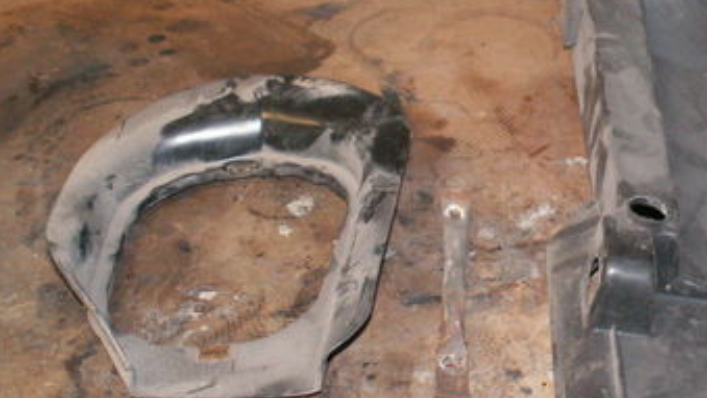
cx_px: 647
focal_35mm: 72
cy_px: 188
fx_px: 1350
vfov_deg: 16.8
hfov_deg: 28.1
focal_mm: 5.86
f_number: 2.8
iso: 160
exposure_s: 1/40
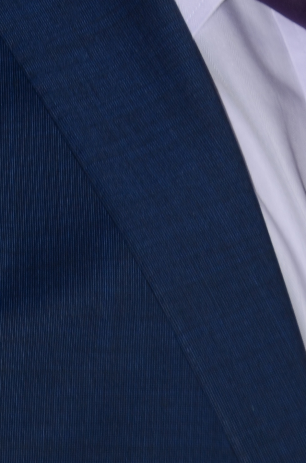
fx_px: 5711
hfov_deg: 3.1
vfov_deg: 4.6
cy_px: -291
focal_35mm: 446
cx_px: 218
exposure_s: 1/250
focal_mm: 86
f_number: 4.5
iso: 100
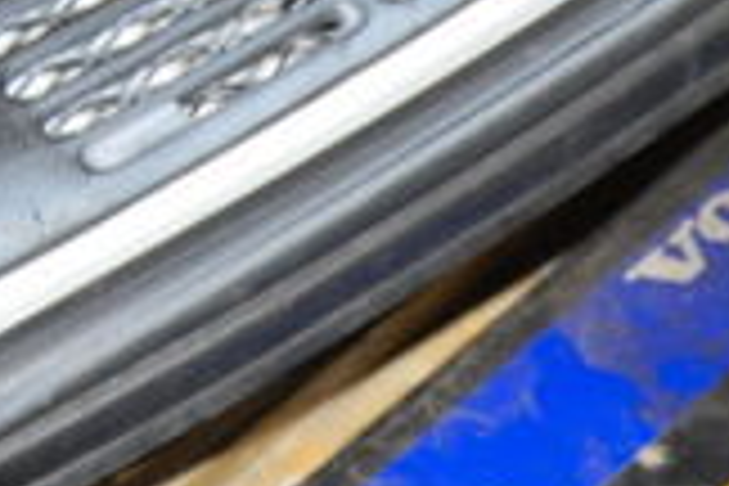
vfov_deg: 6.8
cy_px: 423
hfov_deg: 10.1
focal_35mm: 201
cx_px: 837
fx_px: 4070
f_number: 5
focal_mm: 34
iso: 400
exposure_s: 1/500
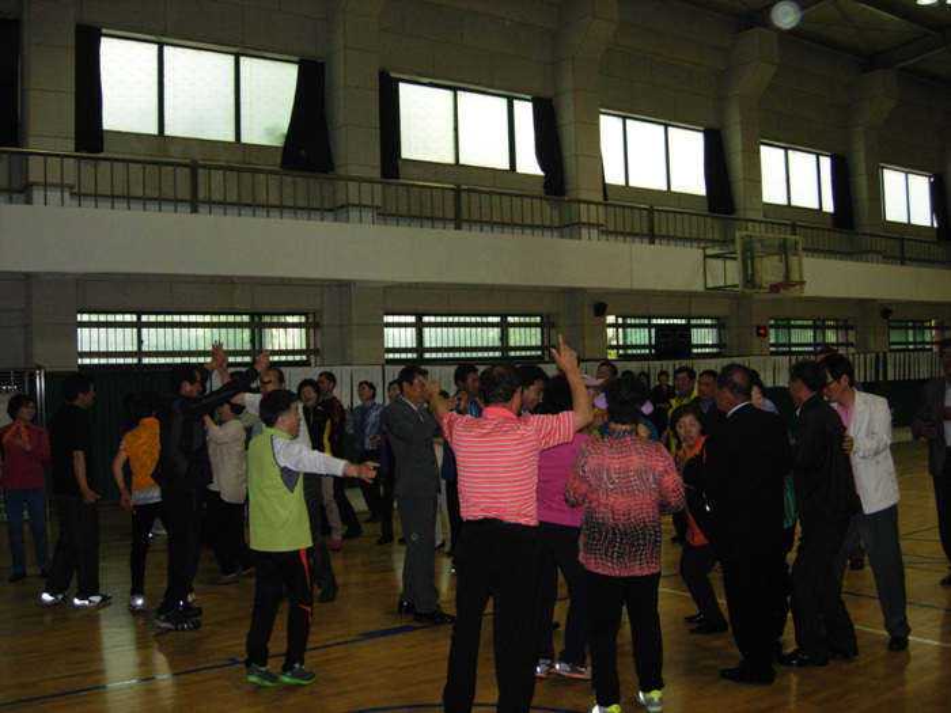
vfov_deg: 39.7
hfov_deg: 51.4
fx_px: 989
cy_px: 356
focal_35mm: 36
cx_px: 476
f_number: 2.7
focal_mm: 7.5
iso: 200
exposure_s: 1/181
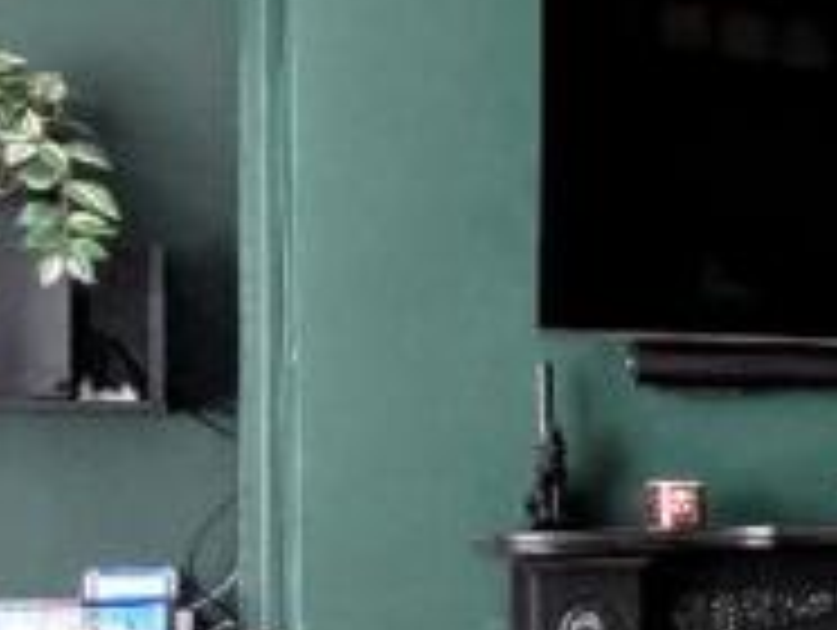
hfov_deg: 17.8
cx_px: 1755
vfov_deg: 22.2
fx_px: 1598
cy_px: 439
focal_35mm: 66
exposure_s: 1/15
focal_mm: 2.02
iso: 105
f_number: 1.7
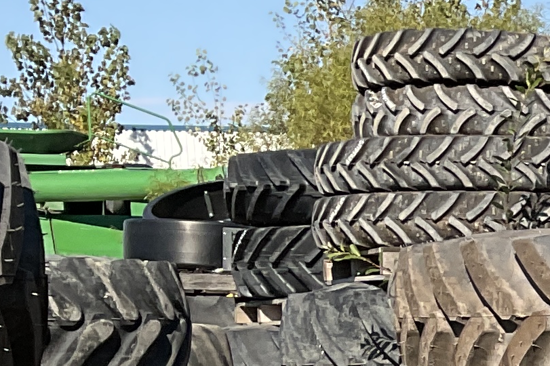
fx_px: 2291
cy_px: 513
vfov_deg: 9.0
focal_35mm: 150
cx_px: 1292
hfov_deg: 11.5
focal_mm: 3
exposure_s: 1/1626
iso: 16
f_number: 1.8
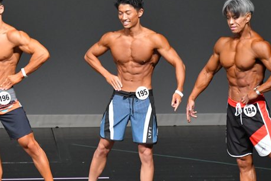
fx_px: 3621
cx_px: 125
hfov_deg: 4.3
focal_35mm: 481
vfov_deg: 2.9
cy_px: 97
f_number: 5.6
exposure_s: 1/400
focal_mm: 190
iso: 5000
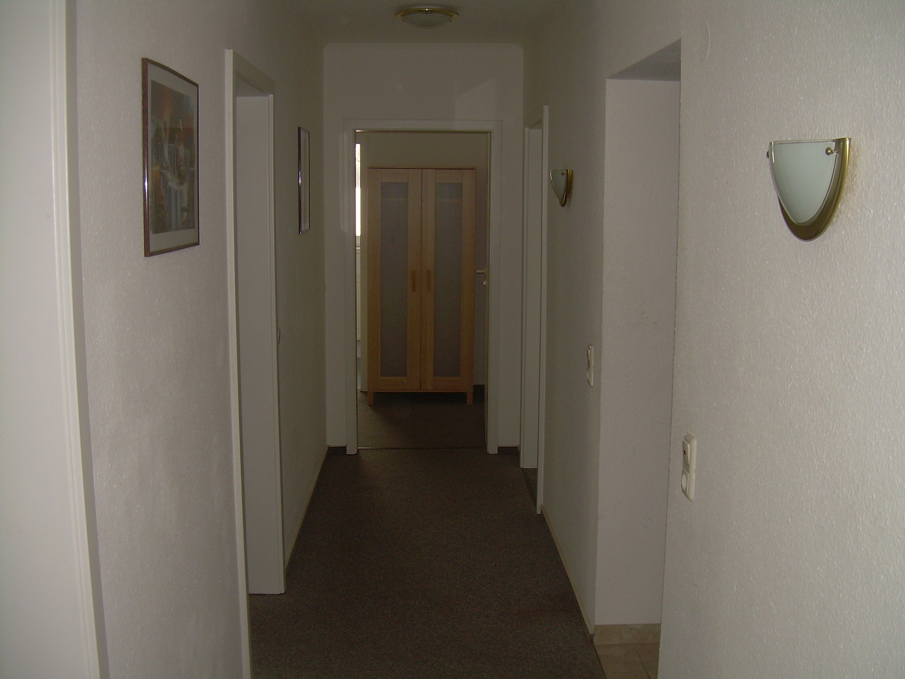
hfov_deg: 49.0
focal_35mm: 38
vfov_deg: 37.7
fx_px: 993
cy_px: 340
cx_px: 452
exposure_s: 1/60
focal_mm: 6.3
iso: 50
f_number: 2.8
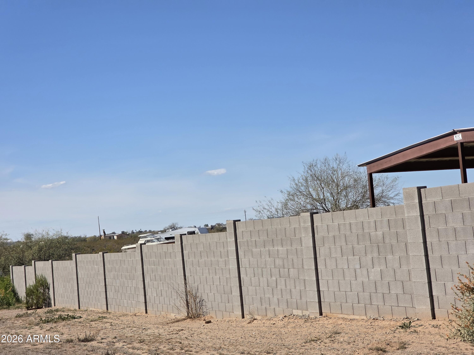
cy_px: 178
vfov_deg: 21.3
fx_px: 945
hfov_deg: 28.2
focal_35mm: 69
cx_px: 237
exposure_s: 1/3264
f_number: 2.4
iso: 50
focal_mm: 7.9
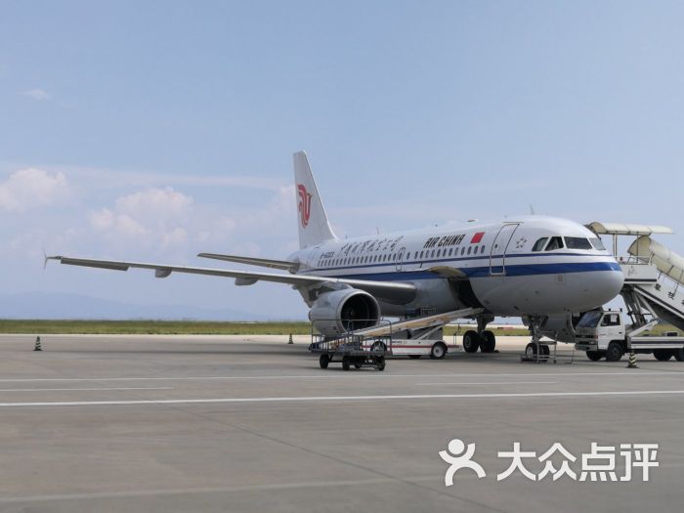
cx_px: 342
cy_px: 256
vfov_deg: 28.0
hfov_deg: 36.8
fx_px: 1028
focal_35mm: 52
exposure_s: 1/2000
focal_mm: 3.95
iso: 50
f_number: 4
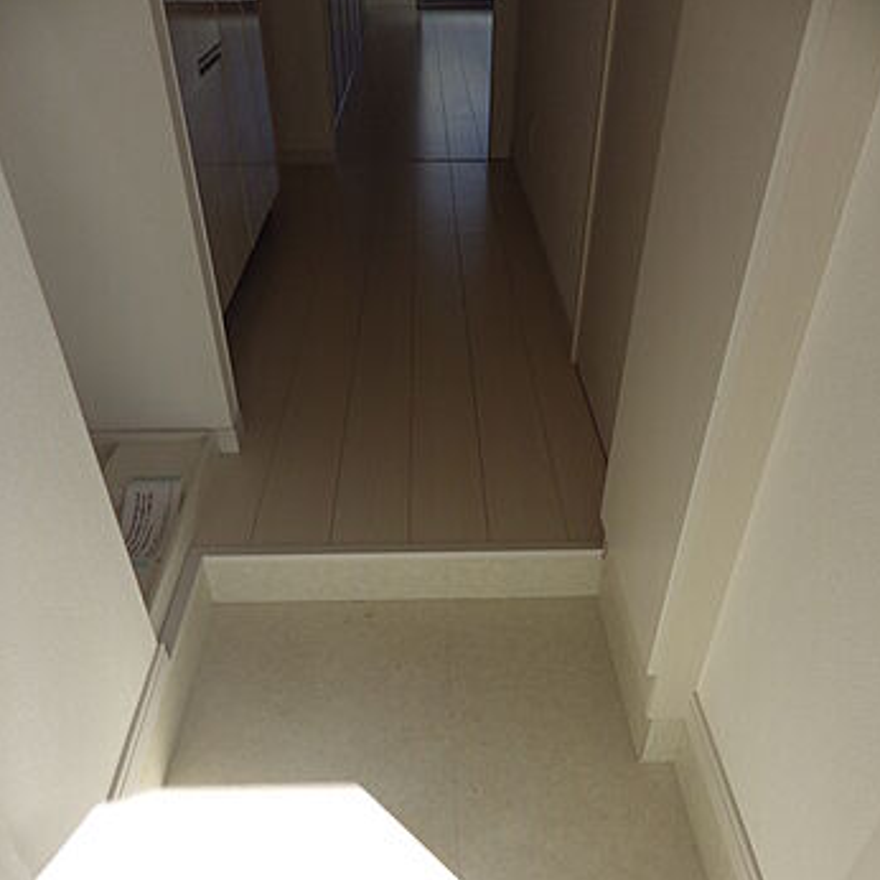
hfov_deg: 59.1
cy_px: 600
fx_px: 777
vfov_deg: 57.5
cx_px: 435
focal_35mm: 27
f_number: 3.1
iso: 100
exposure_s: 1/800
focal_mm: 4
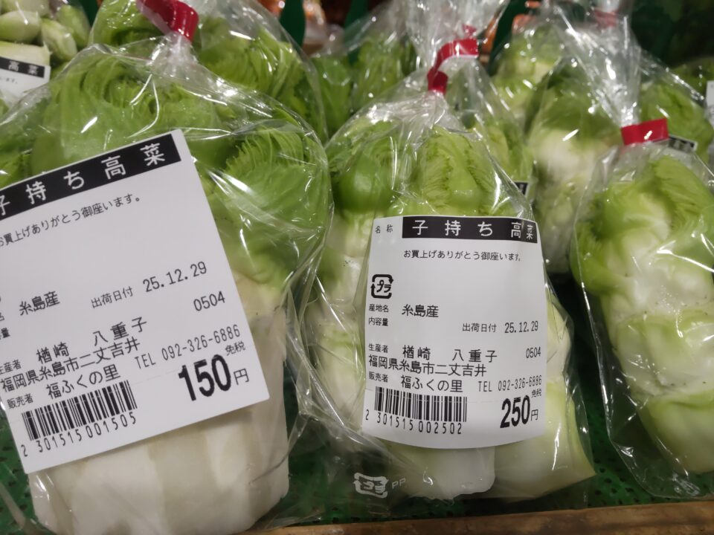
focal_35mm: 24
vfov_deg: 56.8
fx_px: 495
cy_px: 268
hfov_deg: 71.6
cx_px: 357
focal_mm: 3.43
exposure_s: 1/50
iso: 154
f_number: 2
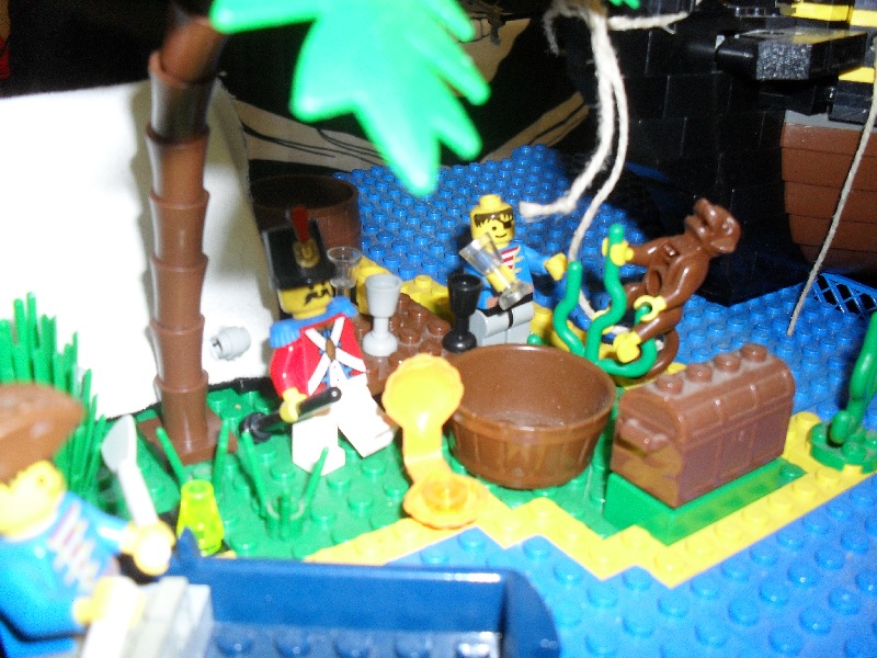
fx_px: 887
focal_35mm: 35
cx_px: 438
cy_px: 329
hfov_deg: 52.6
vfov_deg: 40.7
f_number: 3.2
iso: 200
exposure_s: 1/45
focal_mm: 6.3
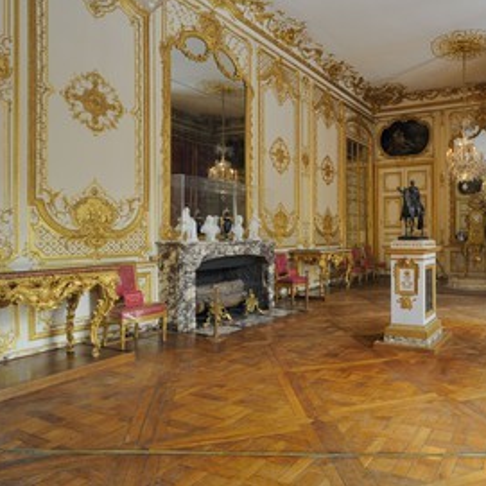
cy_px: 237
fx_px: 397
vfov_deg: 62.9
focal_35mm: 25
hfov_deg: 59.4
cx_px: 368
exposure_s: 1.6
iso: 200
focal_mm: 19
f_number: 18
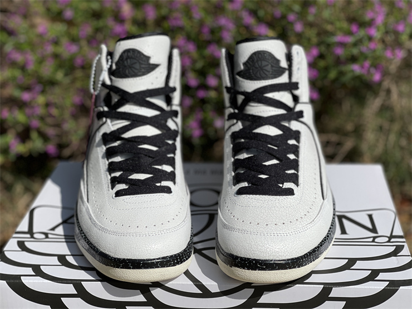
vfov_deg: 22.9
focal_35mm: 64
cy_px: 154
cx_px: 206
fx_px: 762
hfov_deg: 30.3
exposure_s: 1/3922
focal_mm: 7.5
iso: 32
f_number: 2.2
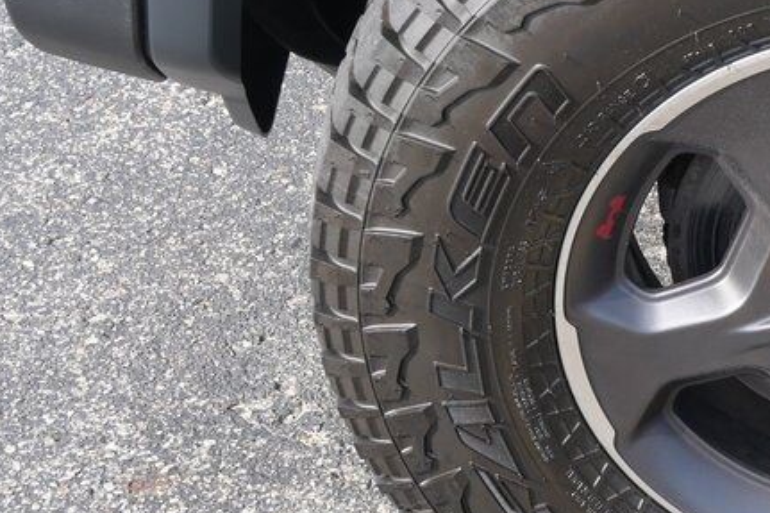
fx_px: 1903
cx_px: 897
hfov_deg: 21.4
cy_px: 248
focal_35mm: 89
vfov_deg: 15.3
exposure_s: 1/200
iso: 200
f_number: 6.3
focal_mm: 18
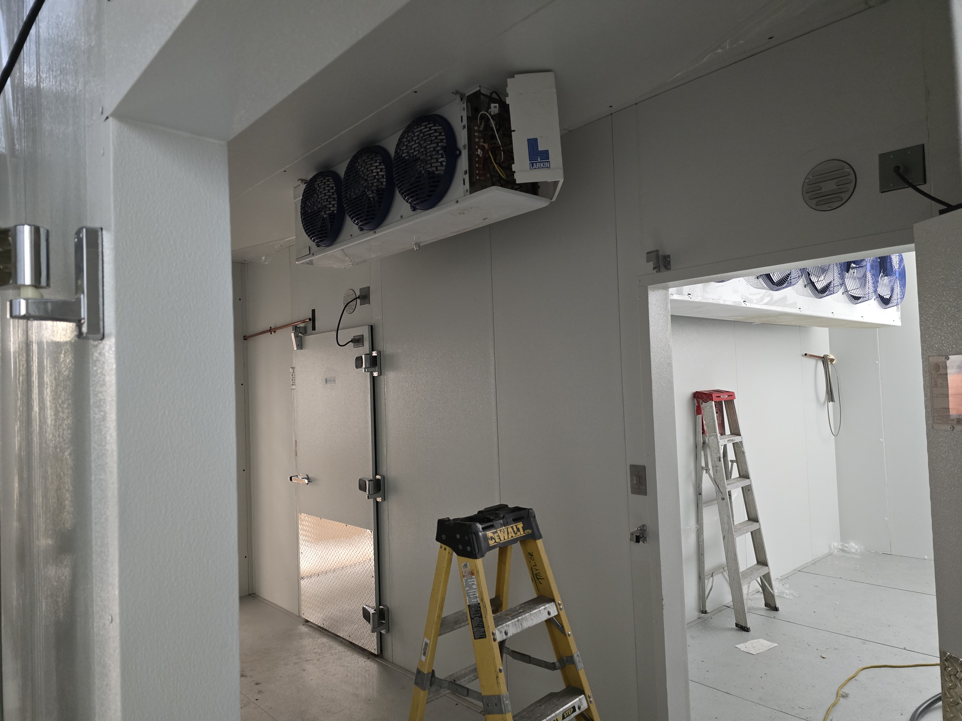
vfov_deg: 58.9
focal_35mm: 23
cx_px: 481
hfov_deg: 73.9
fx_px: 639
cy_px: 360
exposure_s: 1/60
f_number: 1.7
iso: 1000
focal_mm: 6.3
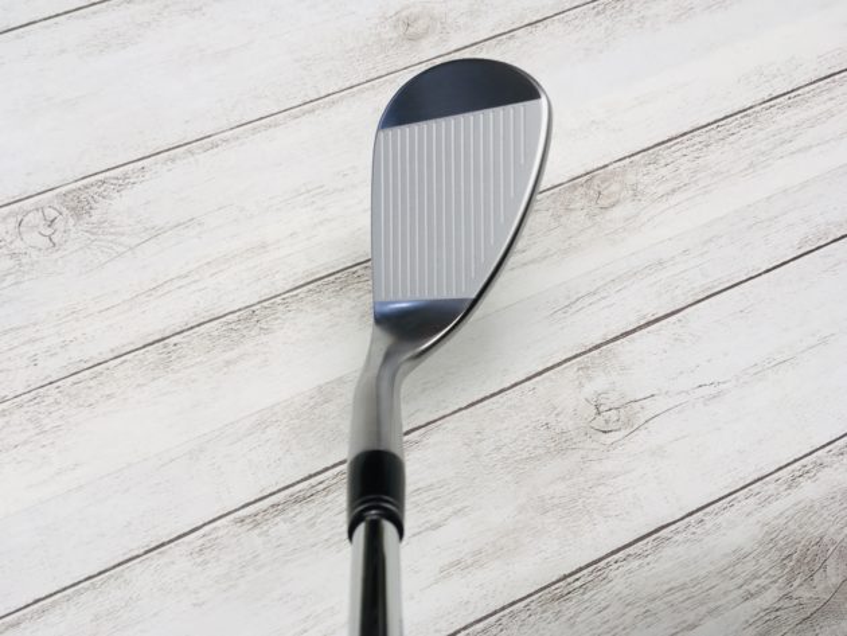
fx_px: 710
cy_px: 318
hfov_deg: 61.6
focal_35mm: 29
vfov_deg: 48.3
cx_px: 424
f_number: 2.2
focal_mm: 4.15
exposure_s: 1/50
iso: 25
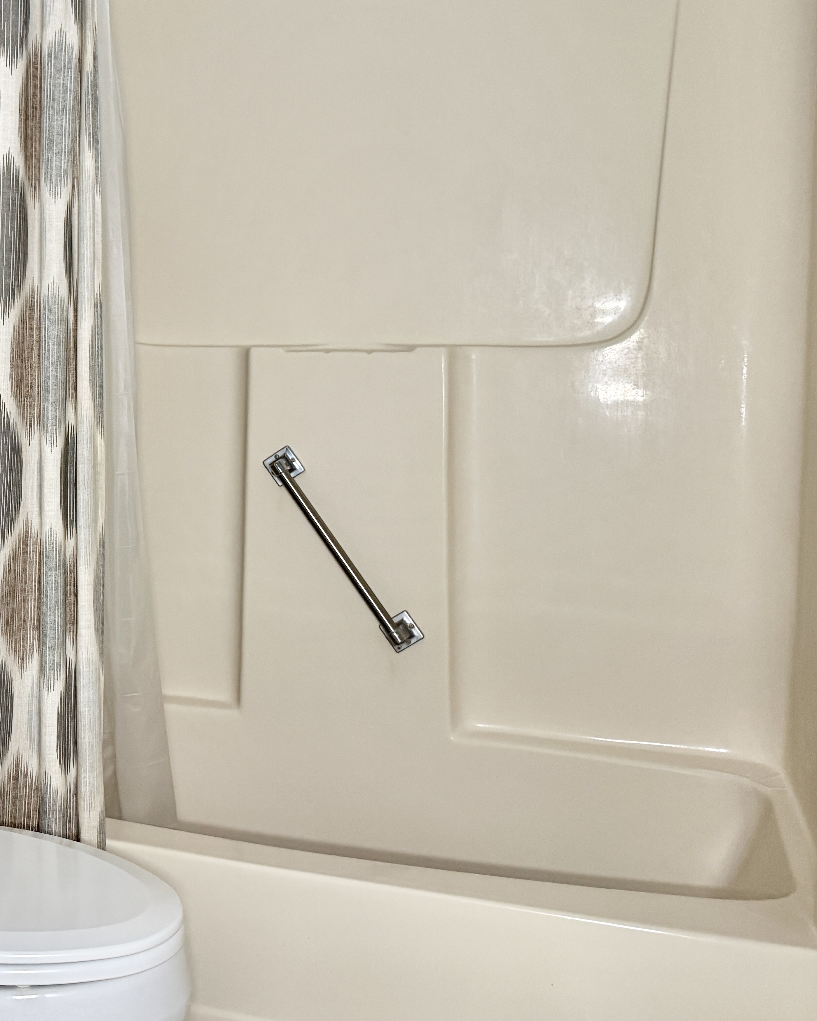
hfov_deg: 31.7
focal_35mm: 44
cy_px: 416
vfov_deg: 41.8
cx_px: 13
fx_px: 1330
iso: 400
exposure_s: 1/60
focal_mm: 6.76
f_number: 1.78
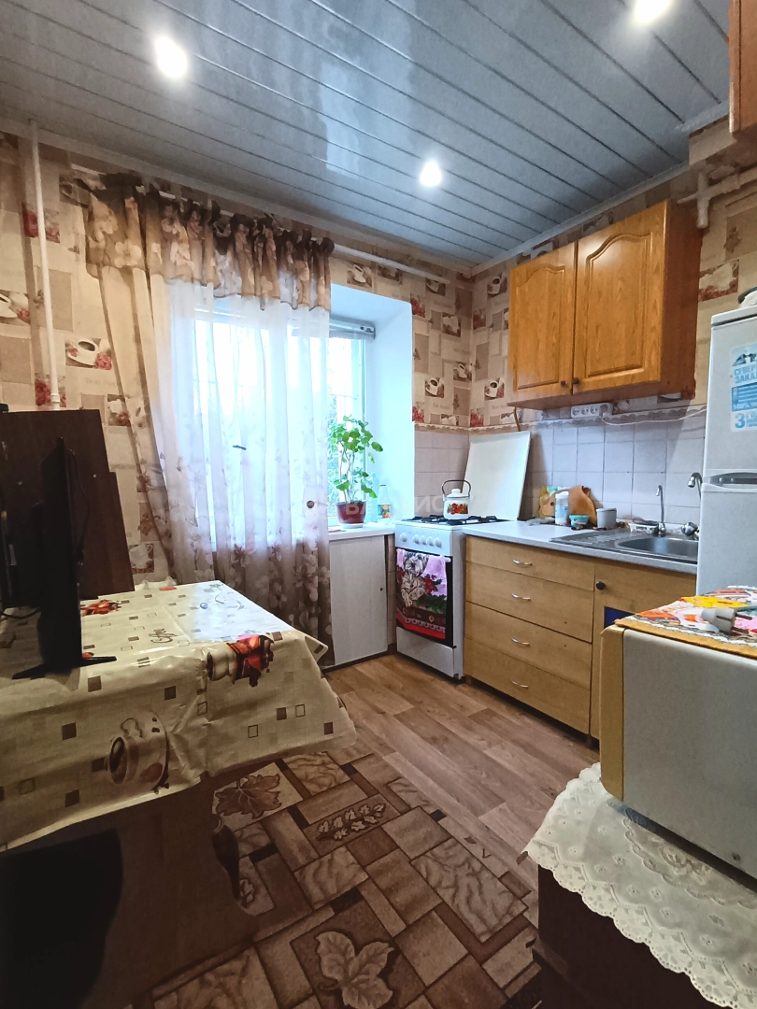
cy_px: 504
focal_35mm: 17
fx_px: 496
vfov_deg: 91.0
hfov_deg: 74.7
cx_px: 378
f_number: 2.2
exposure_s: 1/50
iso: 955
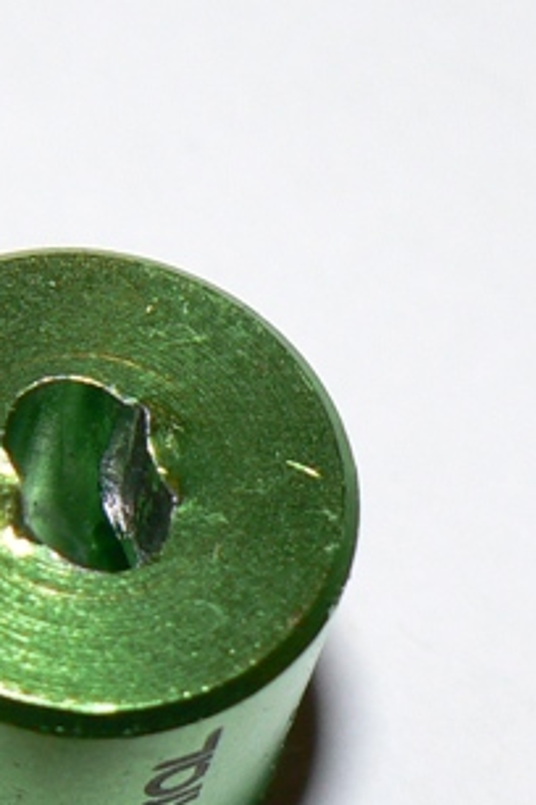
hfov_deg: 8.5
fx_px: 3595
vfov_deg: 12.8
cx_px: 76
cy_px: 484
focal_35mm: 161
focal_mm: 8.9
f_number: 2.8
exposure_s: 1/30
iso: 100
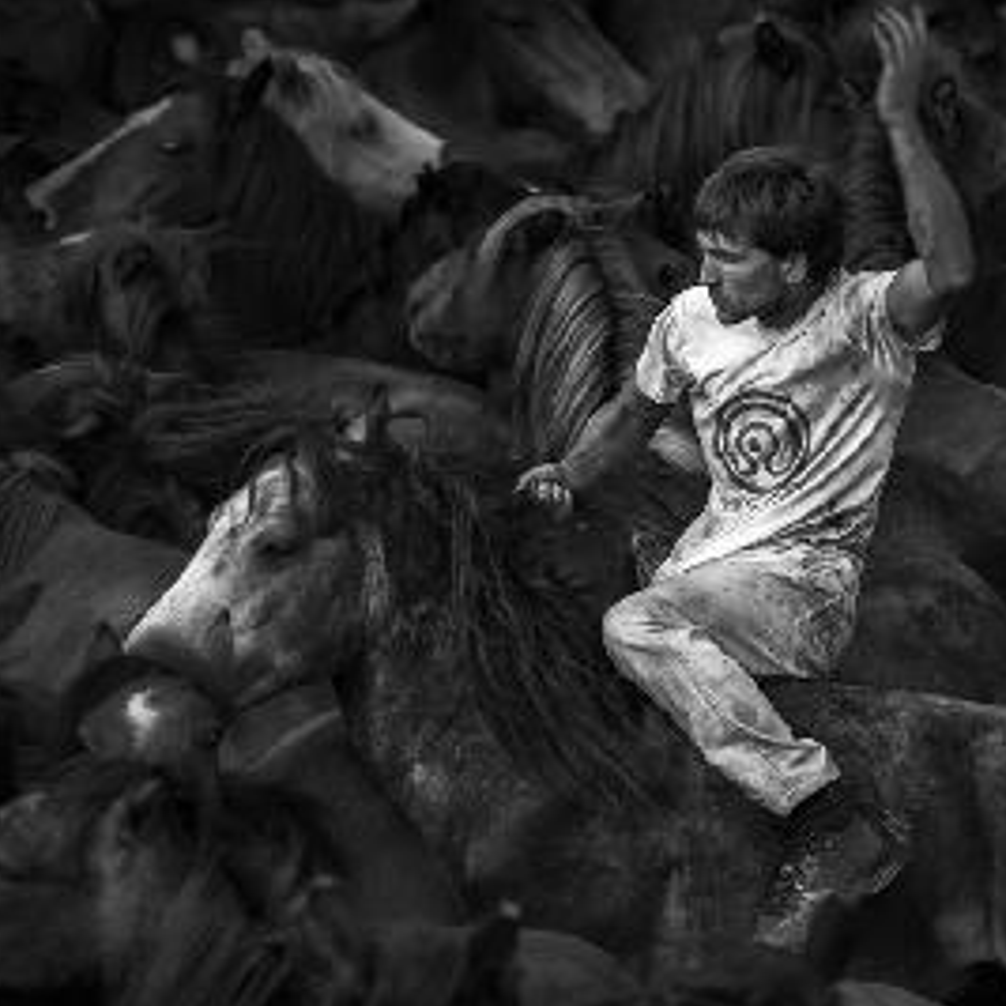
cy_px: 469
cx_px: 637
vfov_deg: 8.7
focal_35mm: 201
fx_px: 6609
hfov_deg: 8.7
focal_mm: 140
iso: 50
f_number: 2.8
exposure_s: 1/320
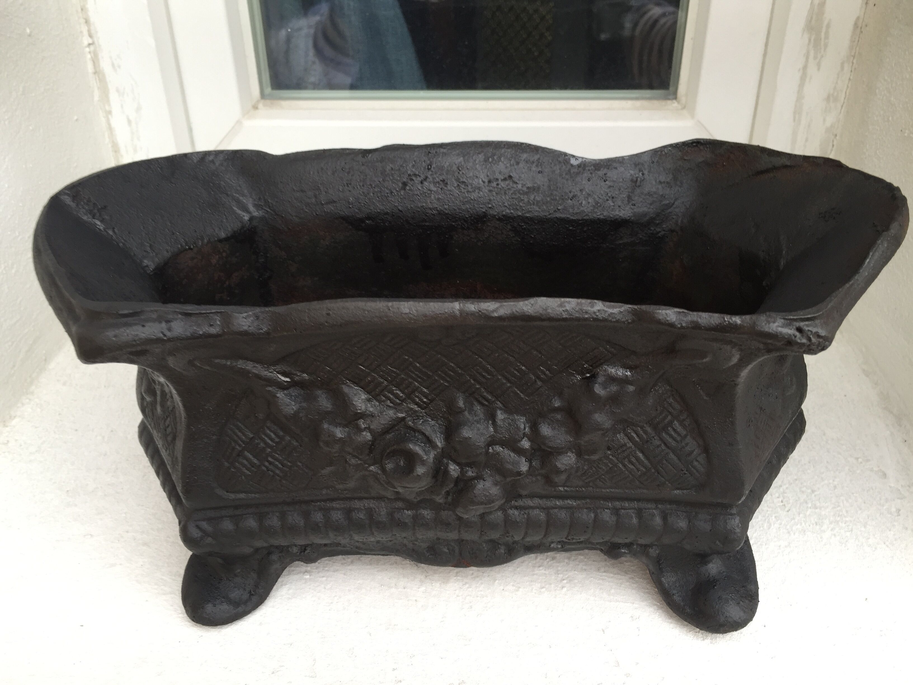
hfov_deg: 61.7
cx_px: 456
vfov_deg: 48.2
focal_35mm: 29
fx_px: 765
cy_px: 342
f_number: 2.2
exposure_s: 1/60
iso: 32
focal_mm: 4.15
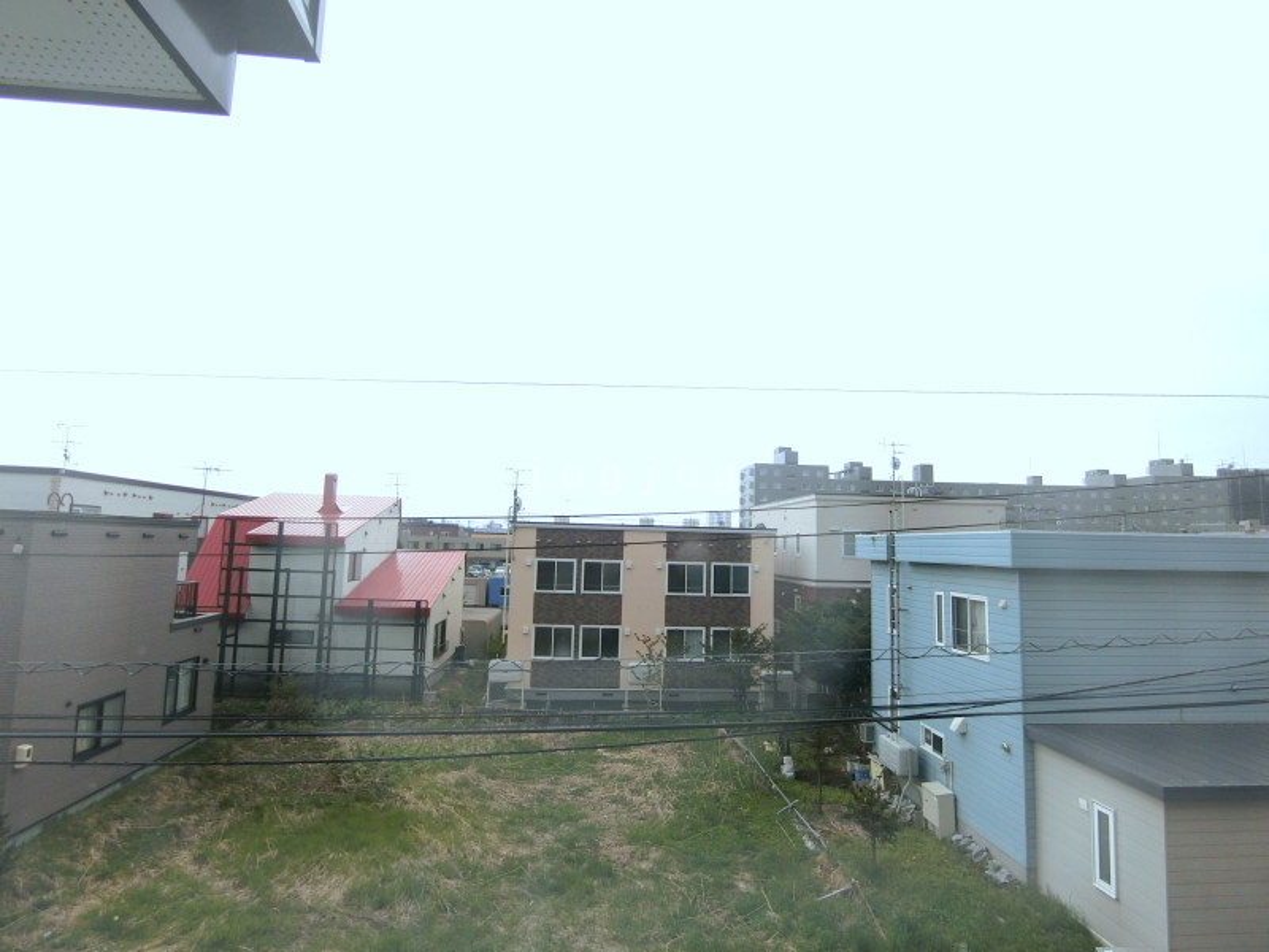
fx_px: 697
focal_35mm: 19
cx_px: 634
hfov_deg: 84.7
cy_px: 476
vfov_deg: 68.7
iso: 80
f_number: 6.9
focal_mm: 4.06
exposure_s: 1/200
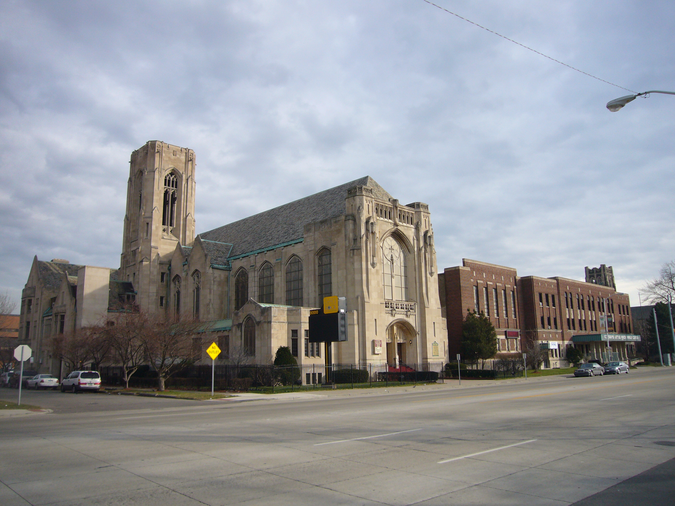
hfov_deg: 63.4
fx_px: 546
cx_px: 338
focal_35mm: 28
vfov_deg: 49.7
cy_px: 253
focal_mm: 4.6
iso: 80
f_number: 5.6
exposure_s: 1/160
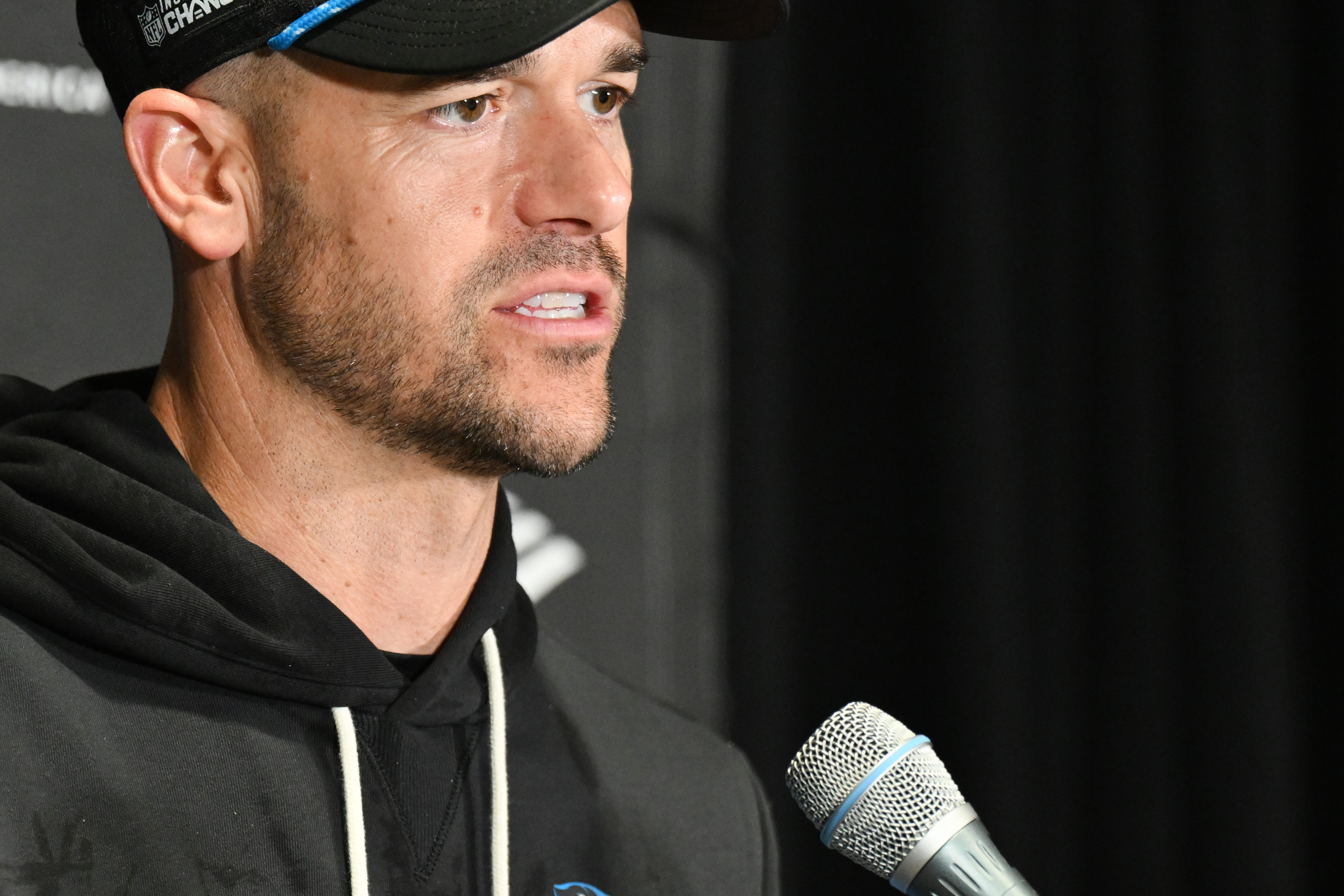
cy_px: 420
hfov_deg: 5.2
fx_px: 14746
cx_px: 392
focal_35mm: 395
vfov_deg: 3.5
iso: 3200
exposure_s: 1/400
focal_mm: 200
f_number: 4
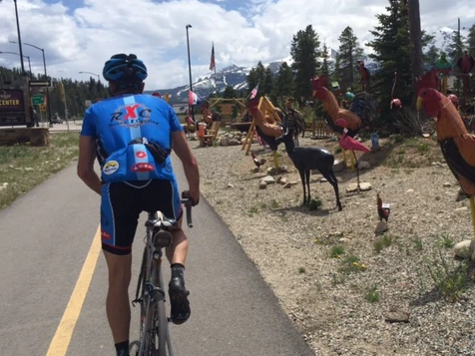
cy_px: 204
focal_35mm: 39
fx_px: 535
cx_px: 309
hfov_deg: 47.2
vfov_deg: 36.7
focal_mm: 4.15
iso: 32
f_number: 2.2
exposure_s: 1/3968
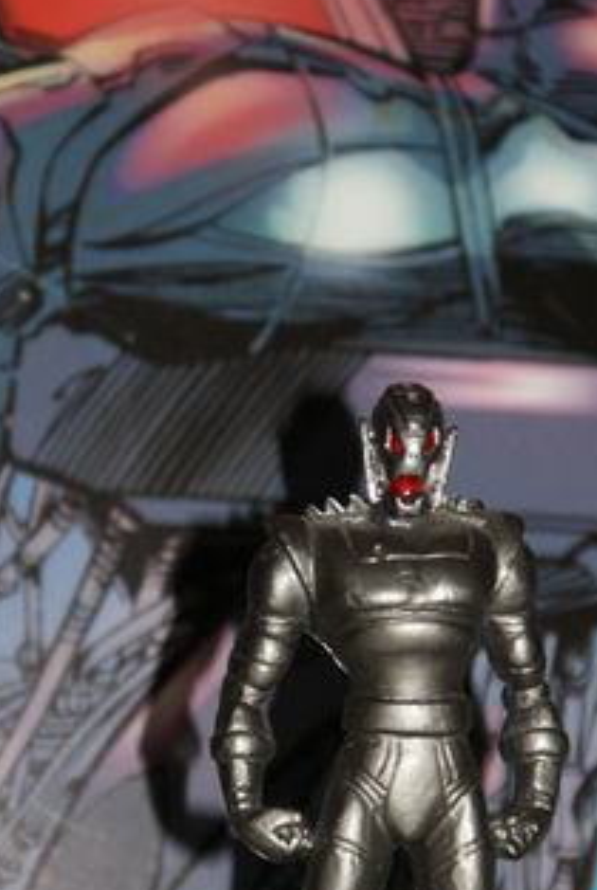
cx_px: 370
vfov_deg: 10.2
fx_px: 4978
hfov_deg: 6.9
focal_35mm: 201
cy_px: 694
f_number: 5.6
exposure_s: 1/125
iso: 400
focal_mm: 70
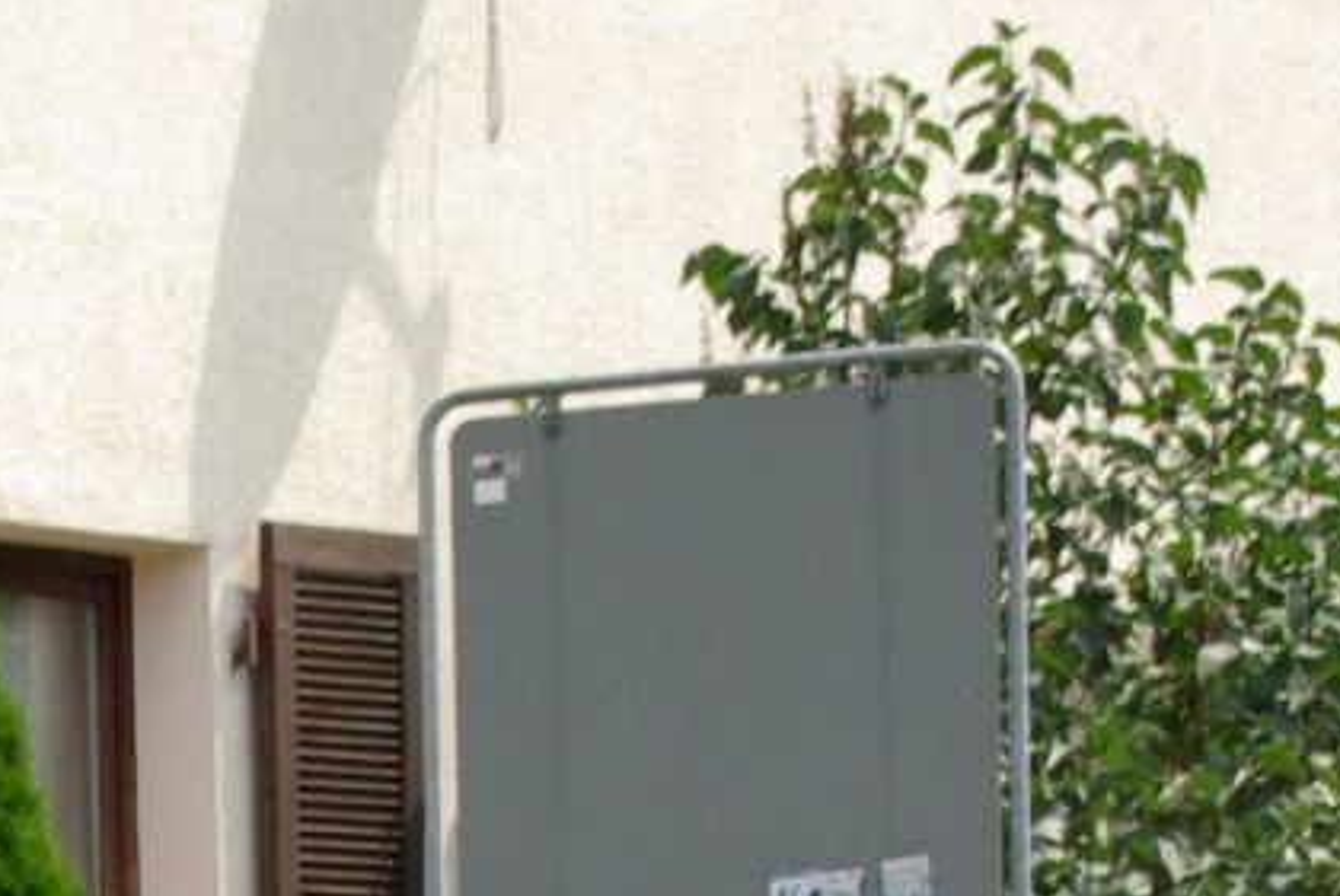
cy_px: 2073
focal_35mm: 351
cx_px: -1139
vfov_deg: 3.9
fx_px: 13078
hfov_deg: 5.8
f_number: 8
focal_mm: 48
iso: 400
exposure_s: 1/350
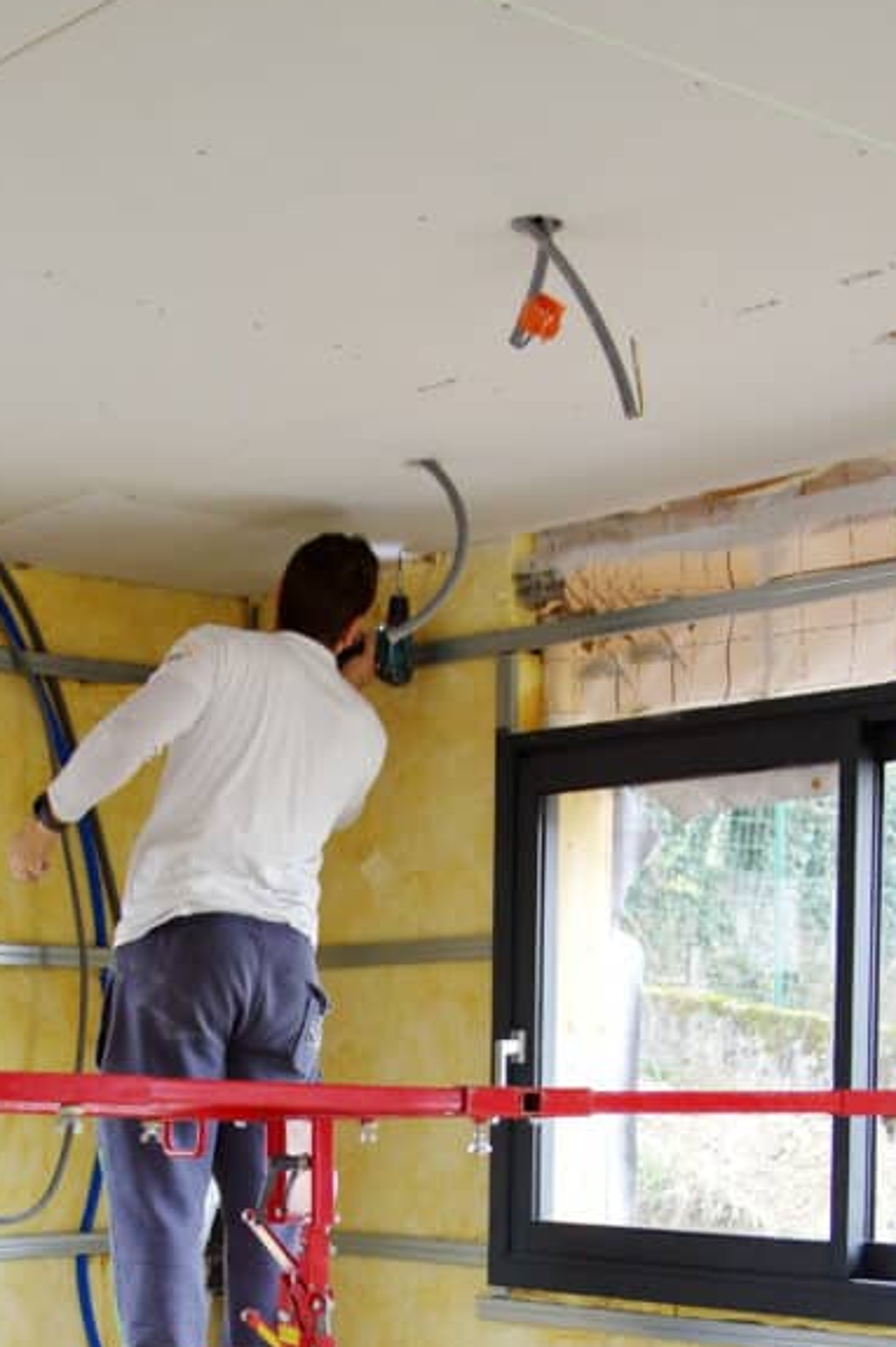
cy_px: 1171
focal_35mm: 66
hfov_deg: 20.5
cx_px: 334
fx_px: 2467
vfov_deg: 29.5
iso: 320
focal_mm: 25
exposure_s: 1/50
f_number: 2.8
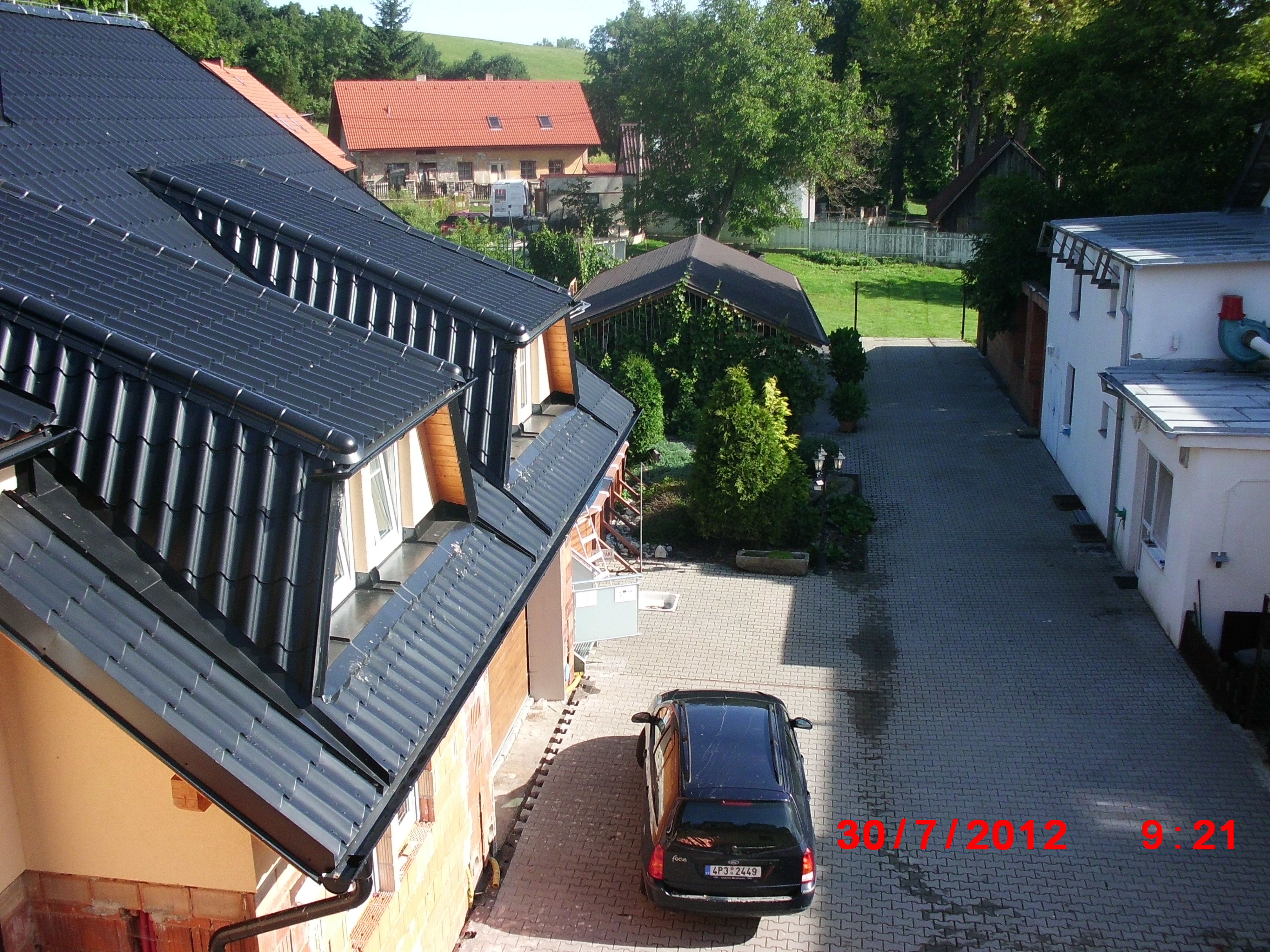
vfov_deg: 39.7
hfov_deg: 51.4
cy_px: 476
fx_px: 1321
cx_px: 635
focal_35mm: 36
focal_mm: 6.3
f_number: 7.3
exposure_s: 1/125
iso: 100
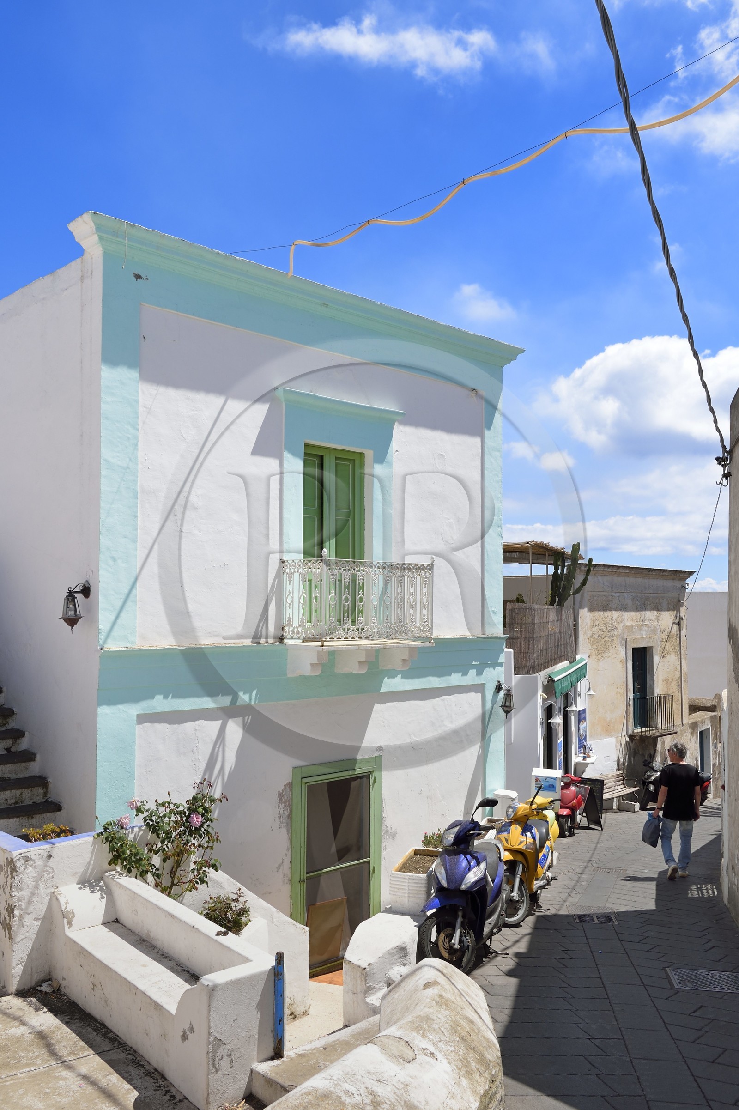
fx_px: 924
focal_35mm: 30
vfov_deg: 62.0
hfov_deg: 43.6
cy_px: 555
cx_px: 370
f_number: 14
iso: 200
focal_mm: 30
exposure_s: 1/250
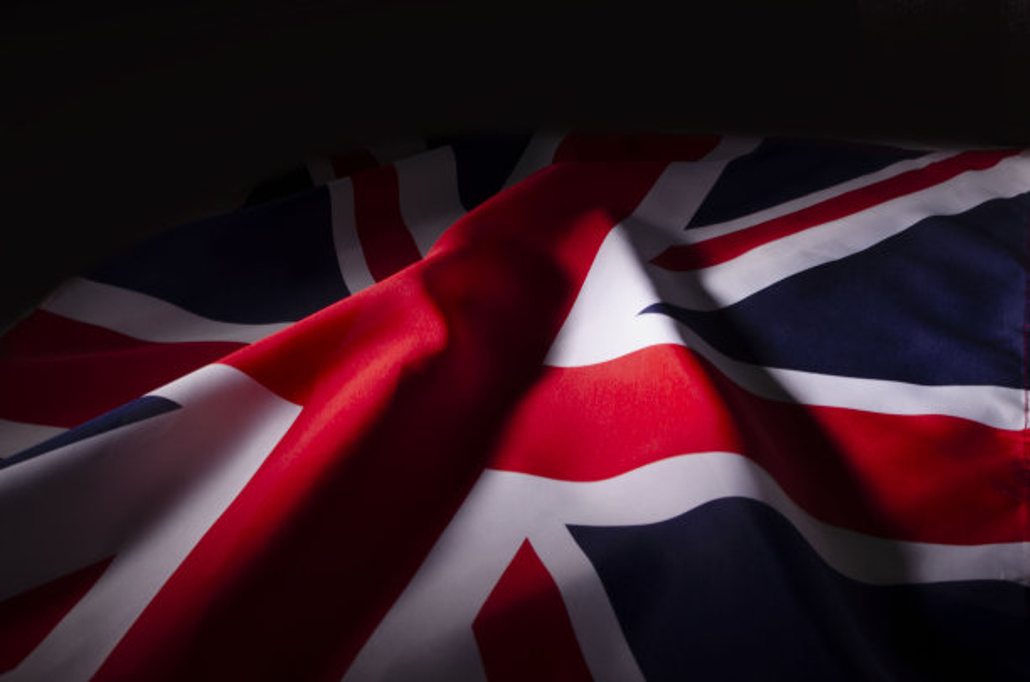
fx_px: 1199
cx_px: 515
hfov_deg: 46.5
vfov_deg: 31.7
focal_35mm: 42
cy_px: 341
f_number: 11
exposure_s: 1/90
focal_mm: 28
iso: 125
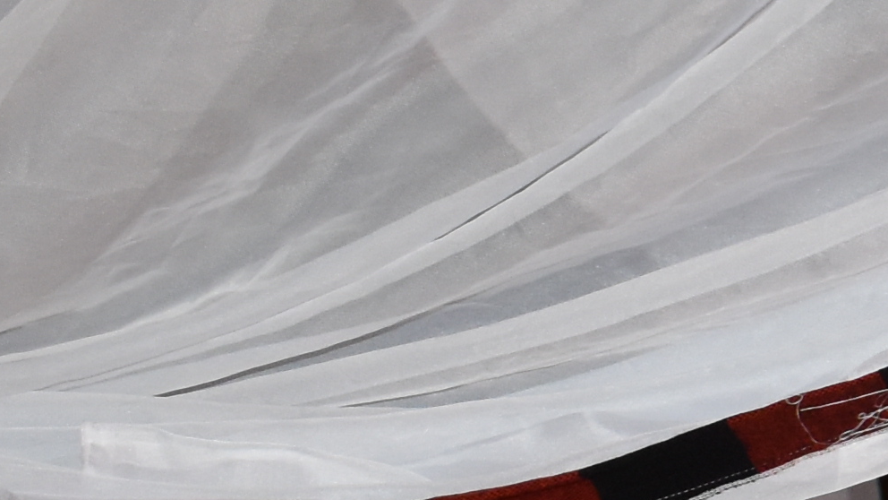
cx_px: 1951
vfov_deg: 7.1
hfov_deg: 11.1
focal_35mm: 171
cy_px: 201
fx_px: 4026
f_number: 4
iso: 800
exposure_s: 1/60
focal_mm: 18
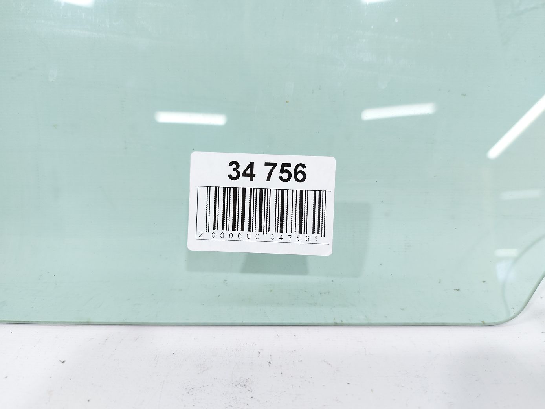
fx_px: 378
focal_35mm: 24
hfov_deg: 71.6
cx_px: 272
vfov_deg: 56.8
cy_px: 204
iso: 64
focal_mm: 5.23
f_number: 1.8
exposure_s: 1/50
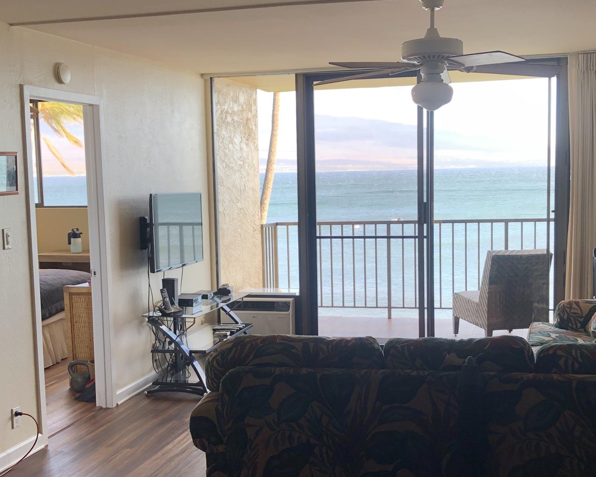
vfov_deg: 30.8
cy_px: 266
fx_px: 864
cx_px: 322
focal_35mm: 49
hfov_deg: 38.0
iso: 50
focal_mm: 3.99
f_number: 1.8
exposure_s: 1/120
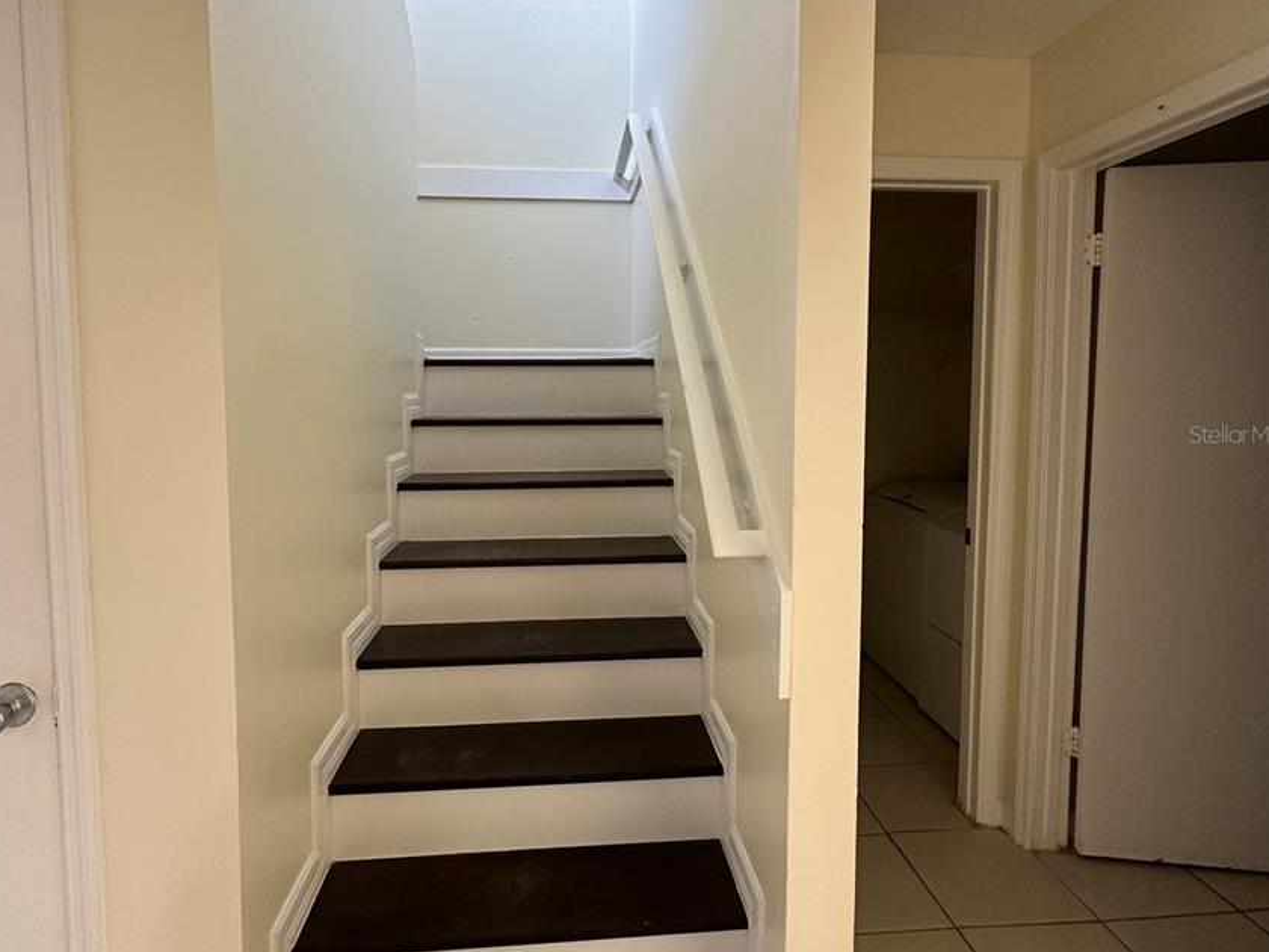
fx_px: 733
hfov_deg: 81.7
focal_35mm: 20
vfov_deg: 65.8
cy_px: 434
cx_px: 616
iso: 250
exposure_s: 1/99
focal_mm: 2.22
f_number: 2.2
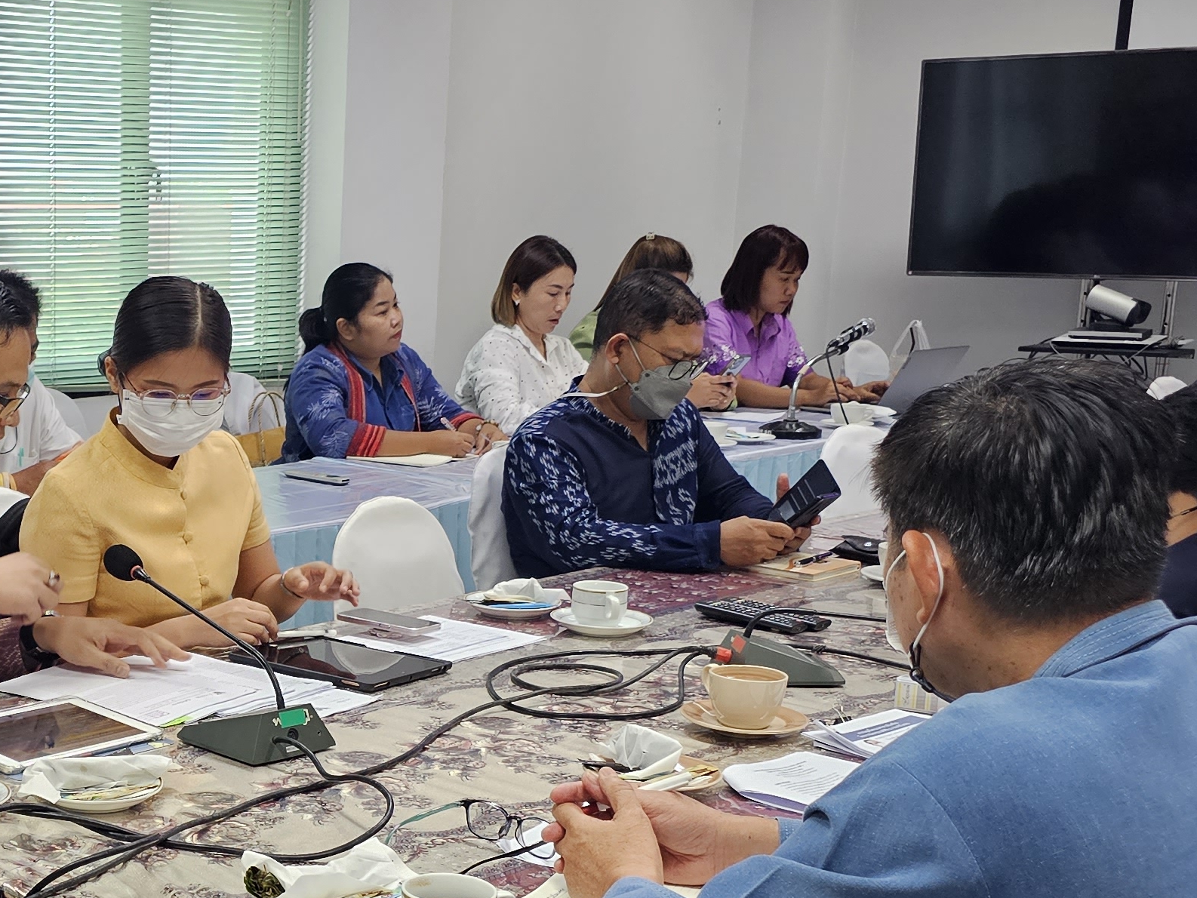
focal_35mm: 58
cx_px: 159
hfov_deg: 31.9
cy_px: 674
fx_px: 2006
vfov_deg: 24.9
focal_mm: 6.3
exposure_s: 1/100
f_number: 1.7
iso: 320
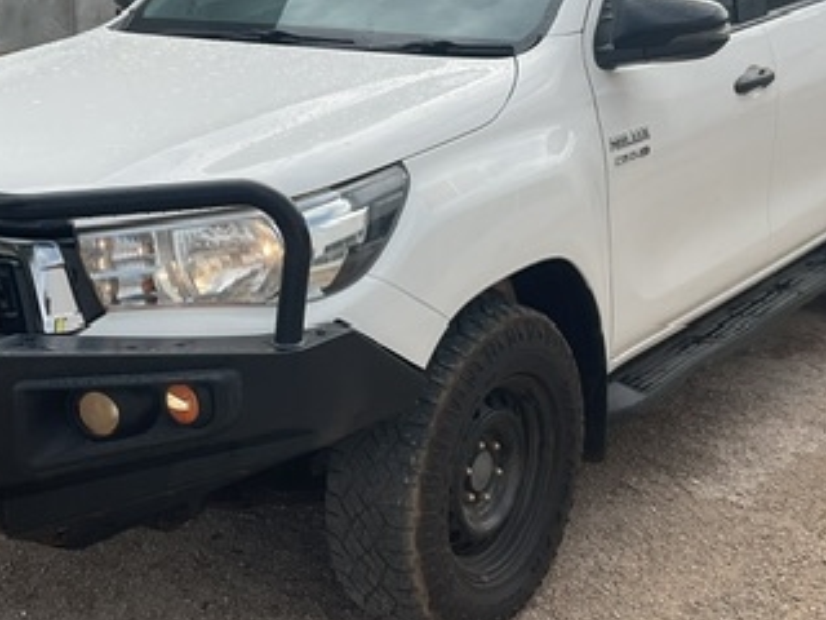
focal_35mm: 58
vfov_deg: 25.1
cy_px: 222
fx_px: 1384
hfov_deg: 33.1
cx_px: 333
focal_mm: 3
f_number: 1.8
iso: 16
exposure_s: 1/1342
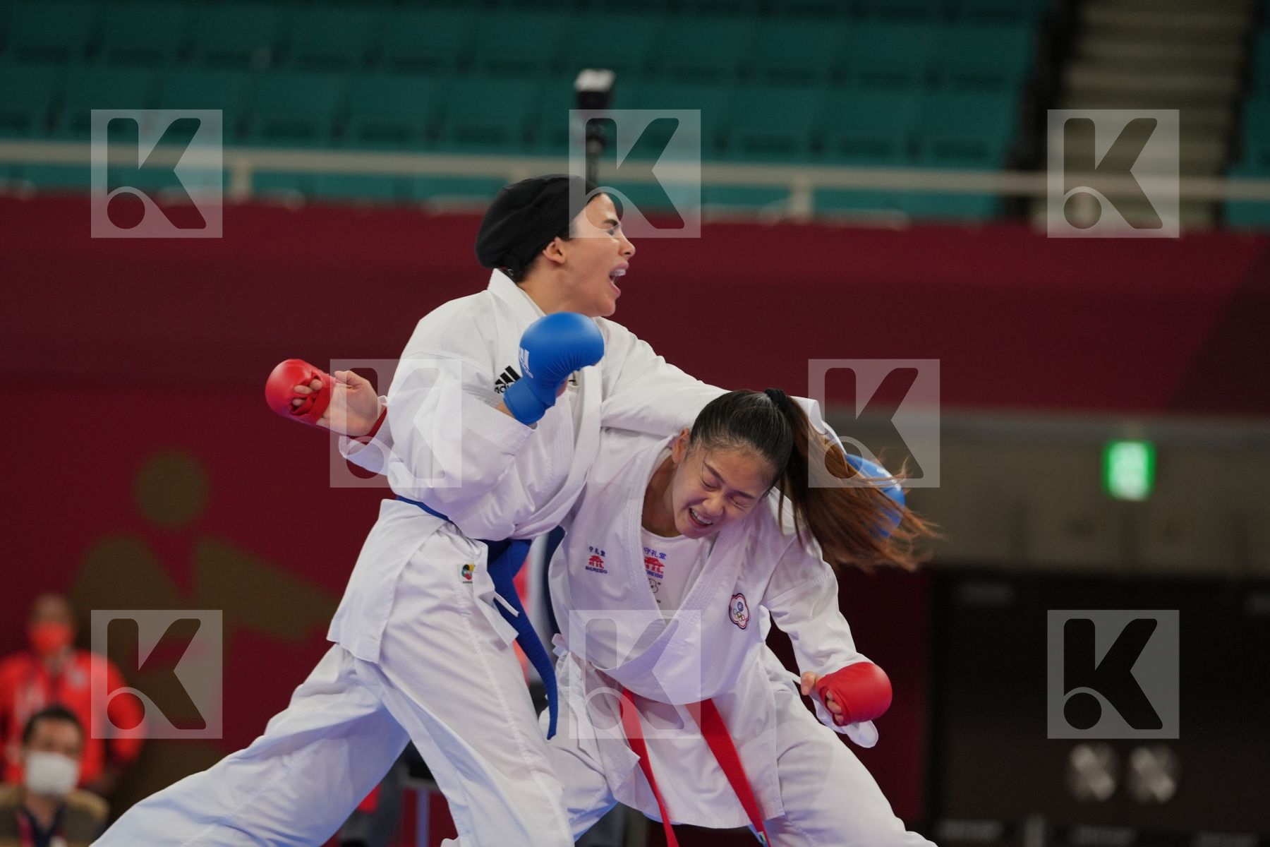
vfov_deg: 5.8
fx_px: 8360
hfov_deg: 8.7
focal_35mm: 237
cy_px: 424
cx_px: 635
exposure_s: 1/1000
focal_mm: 158
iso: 500
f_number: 2.8
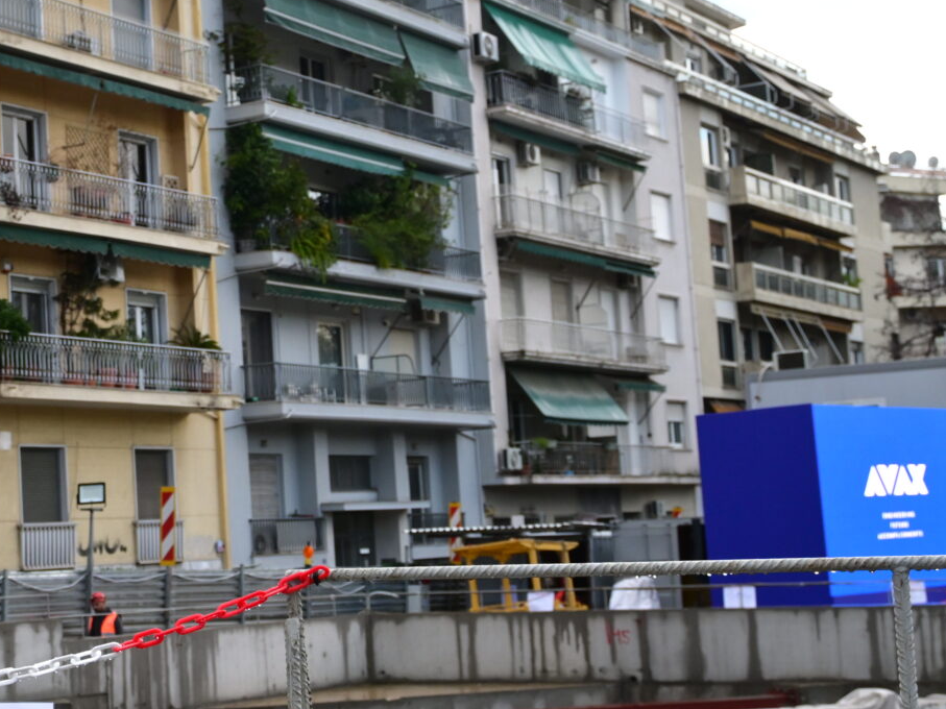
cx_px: 68
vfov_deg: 19.4
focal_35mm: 76
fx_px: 2077
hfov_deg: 24.8
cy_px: 315
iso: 800
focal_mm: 28
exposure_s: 1/800
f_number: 3.5
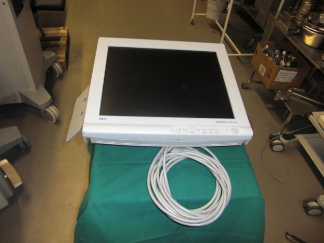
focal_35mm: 28
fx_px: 262
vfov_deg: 49.7
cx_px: 162
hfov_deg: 63.4
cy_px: 122
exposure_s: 1/60
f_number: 2.6
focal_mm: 4.9
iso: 200
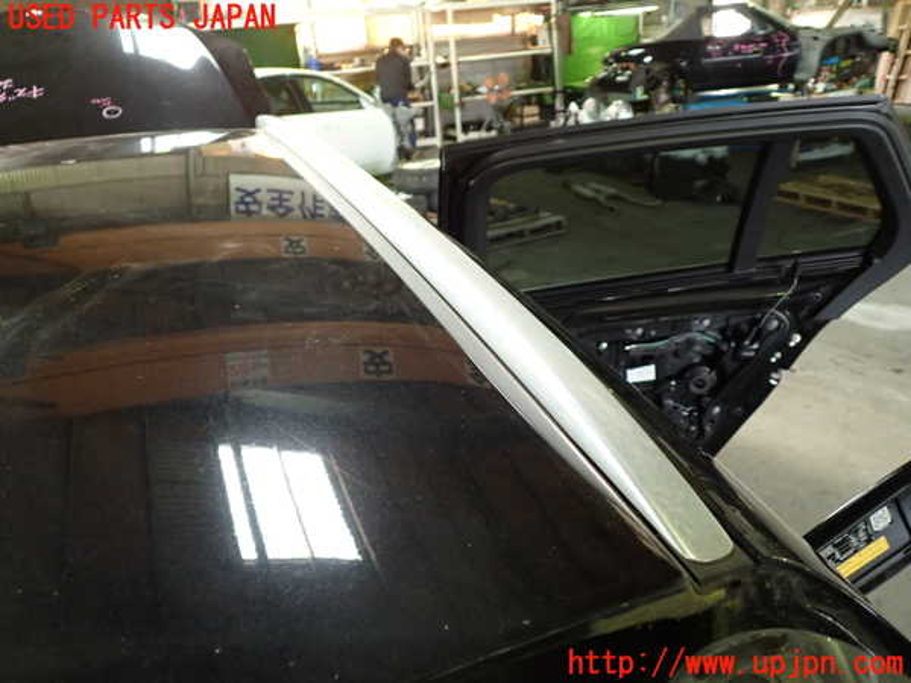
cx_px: 456
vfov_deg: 46.8
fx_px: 790
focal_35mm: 30
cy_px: 342
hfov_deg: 60.0
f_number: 2.3
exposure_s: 1/30
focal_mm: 5.4
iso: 250
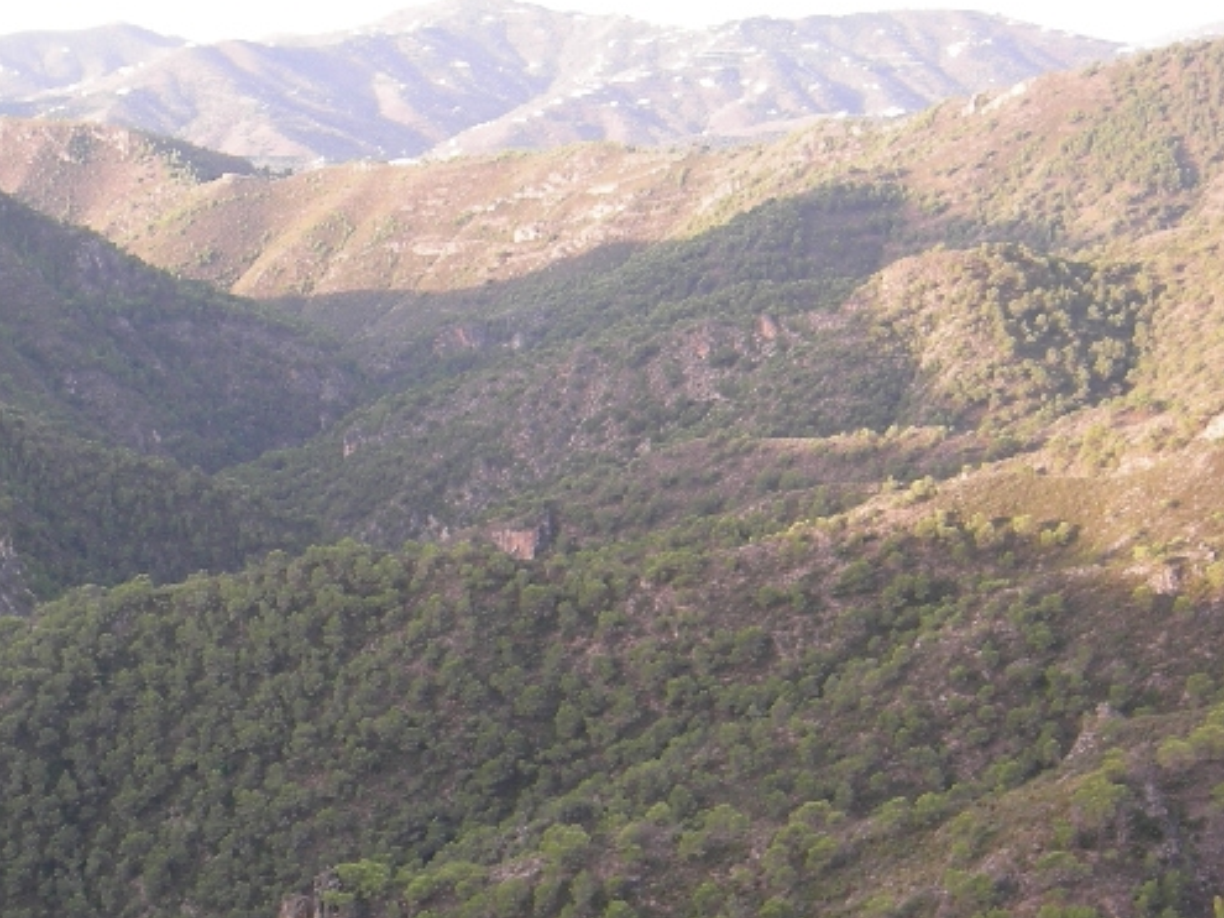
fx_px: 3217
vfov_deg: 16.2
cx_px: 77
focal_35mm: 91
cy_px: 676
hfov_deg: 21.0
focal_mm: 9.1
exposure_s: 1/80
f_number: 3.6
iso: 64
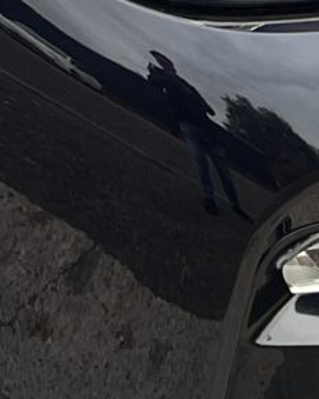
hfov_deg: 6.6
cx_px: -421
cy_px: -453
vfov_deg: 8.1
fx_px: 2657
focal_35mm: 225
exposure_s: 1/184
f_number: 1.5
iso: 40
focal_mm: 5.7
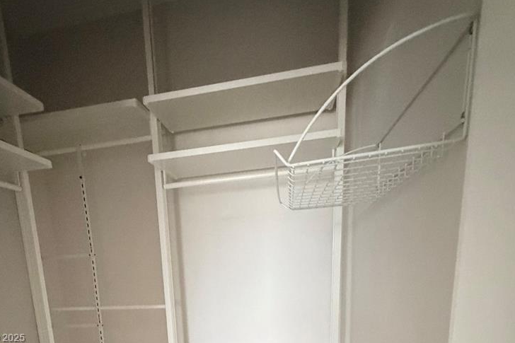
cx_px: 212
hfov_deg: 73.1
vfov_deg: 45.3
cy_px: 339
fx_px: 343
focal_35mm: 24
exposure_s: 1/57
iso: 1250
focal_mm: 2.22
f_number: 2.2
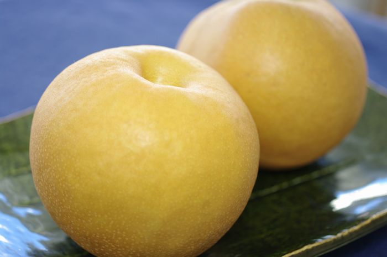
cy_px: 128
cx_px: 194
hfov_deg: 27.0
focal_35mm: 75
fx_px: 805
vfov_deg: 18.1
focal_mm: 50
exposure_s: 1/60
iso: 200
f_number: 2.8
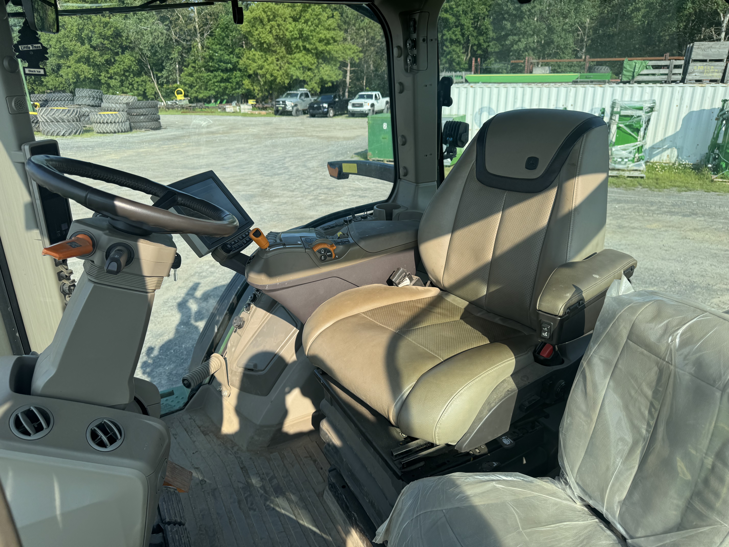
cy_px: 274
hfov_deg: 71.6
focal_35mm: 24
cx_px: 364
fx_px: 505
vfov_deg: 56.8
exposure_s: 1/1767
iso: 80
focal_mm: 6.76
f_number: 1.78
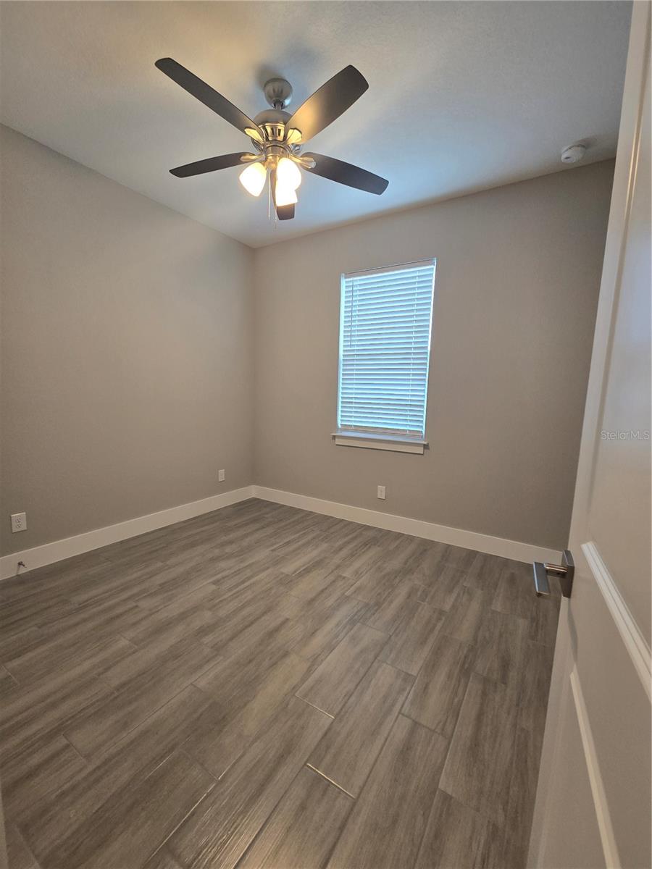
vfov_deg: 106.2
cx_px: 326
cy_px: 434
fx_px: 326
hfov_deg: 89.9
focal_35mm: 13
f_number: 2.2
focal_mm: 2.2
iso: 125
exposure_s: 1/60
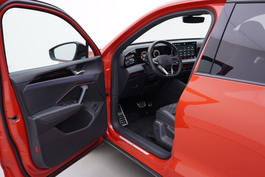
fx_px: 265
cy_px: 88
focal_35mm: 36
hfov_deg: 53.1
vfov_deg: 36.9
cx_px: 132
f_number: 3.2
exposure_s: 1/50
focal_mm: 24
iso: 125
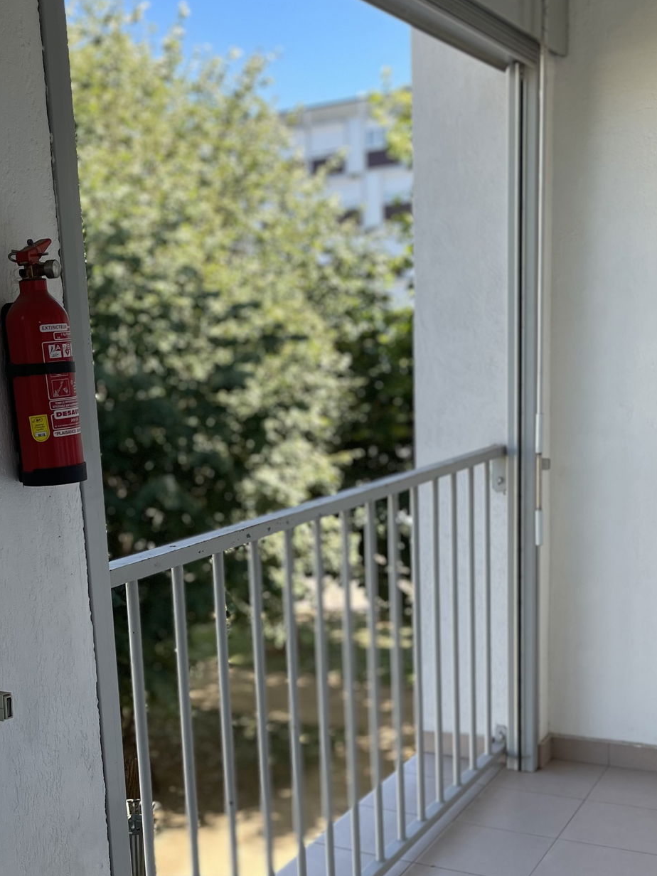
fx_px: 1139
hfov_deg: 31.8
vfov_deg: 41.6
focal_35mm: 45
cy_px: 567
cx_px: 190
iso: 50
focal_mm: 5.1
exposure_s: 1/770
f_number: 1.6
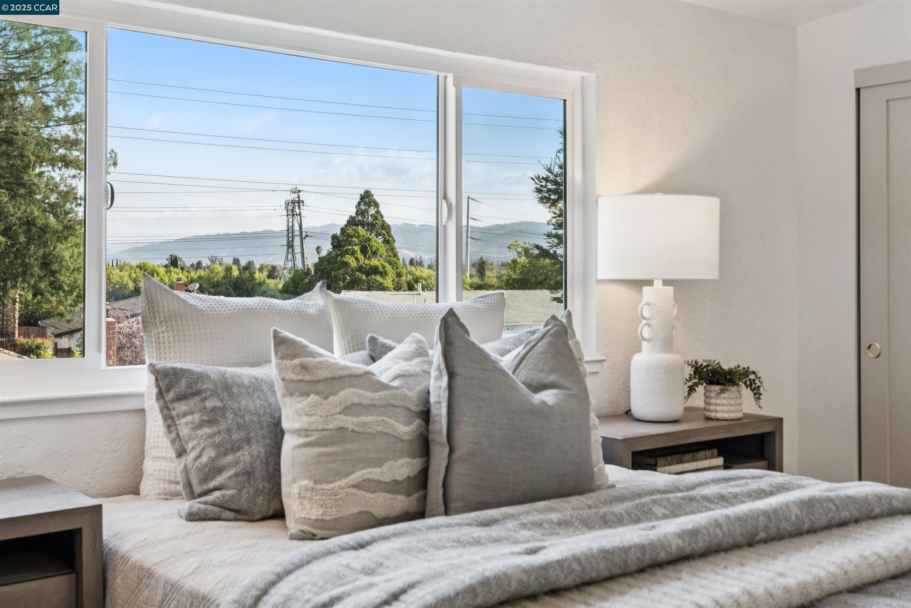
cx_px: 456
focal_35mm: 42
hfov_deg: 46.4
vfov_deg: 31.9
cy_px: 304
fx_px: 1063
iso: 400
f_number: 9
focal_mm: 42
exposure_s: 1/80
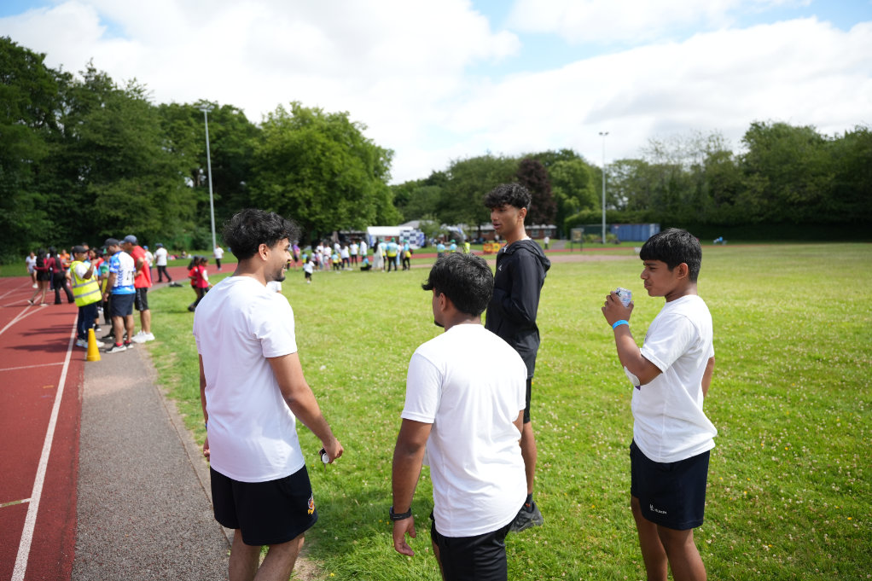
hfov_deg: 73.8
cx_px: 436
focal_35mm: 24
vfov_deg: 53.1
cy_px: 290
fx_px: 581
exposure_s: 1/4000
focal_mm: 24
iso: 400
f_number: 2.8
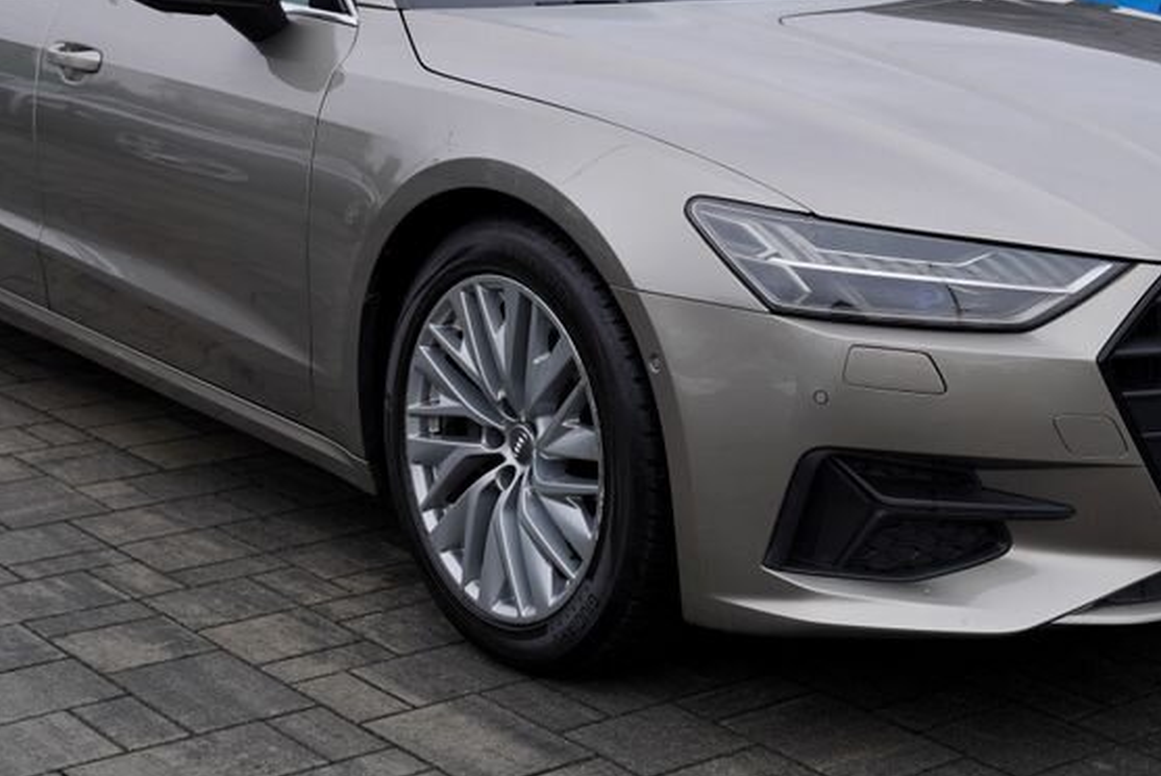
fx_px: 2194
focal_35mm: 68
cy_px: 170
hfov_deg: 29.6
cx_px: 665
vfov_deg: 19.9
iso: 100
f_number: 4.5
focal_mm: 37
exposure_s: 1/100
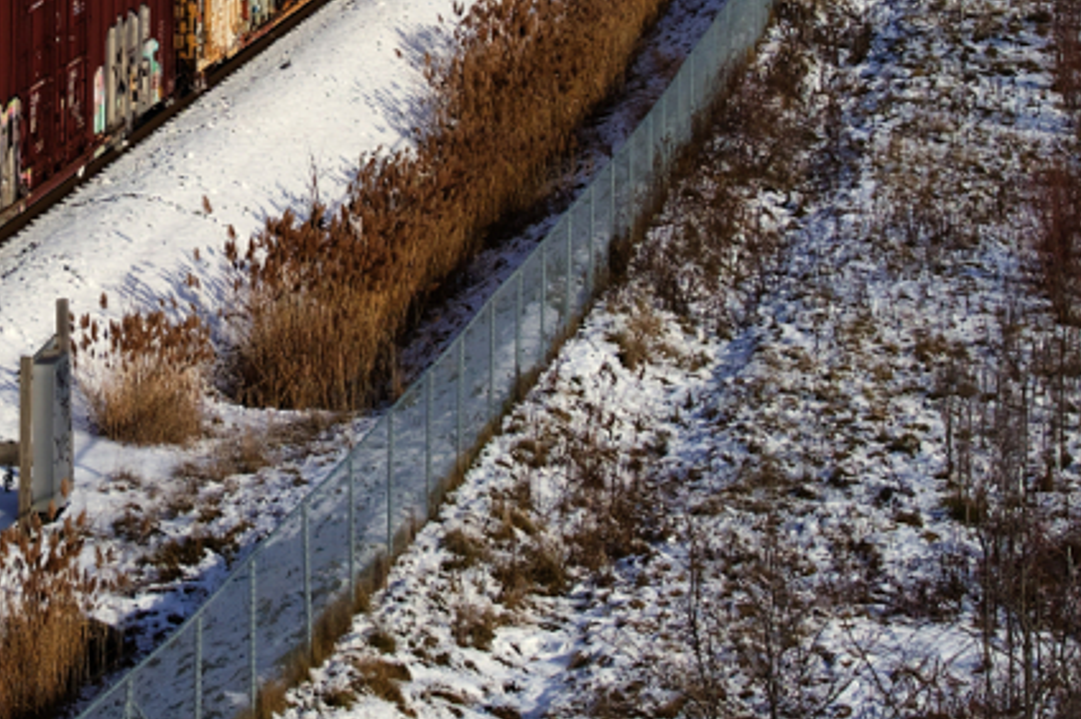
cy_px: -25
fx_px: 4801
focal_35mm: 160
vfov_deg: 8.5
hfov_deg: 12.8
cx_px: 138
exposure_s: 1/800
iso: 200
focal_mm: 53
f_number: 8
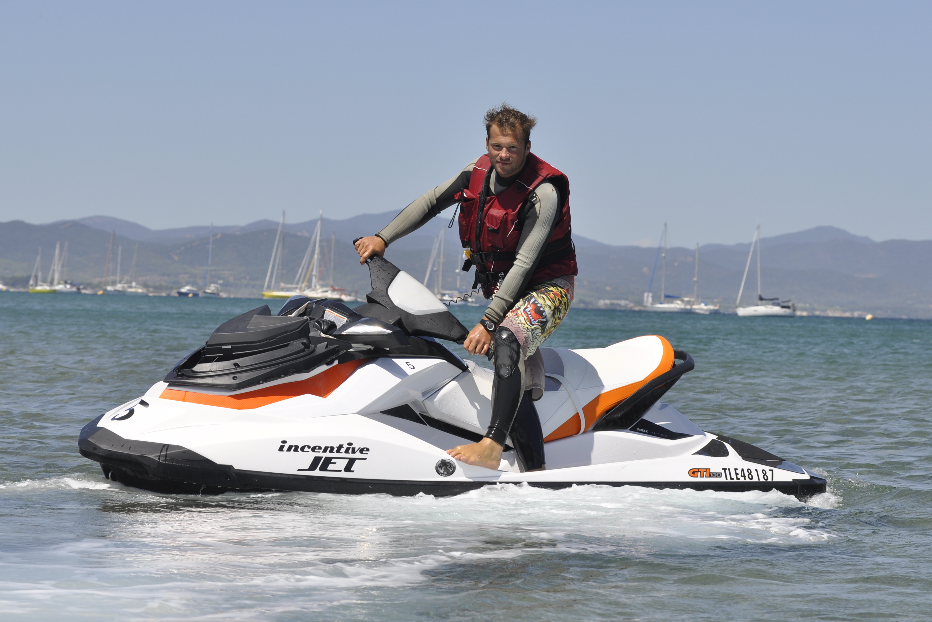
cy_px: 302
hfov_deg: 16.1
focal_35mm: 127
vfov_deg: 10.8
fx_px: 3288
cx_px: 469
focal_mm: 80
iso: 200
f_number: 8
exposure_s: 1/800
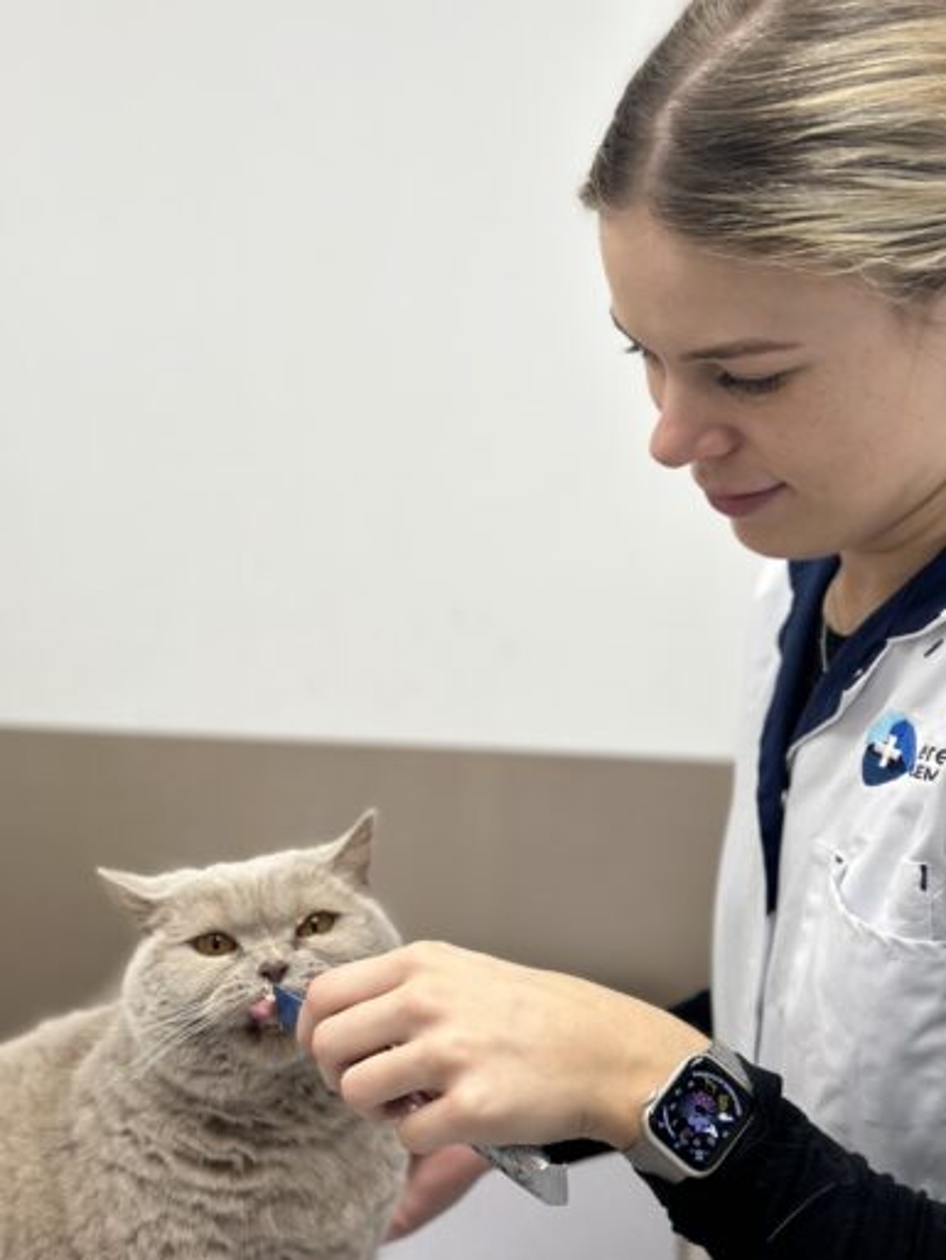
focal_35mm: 48
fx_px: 1748
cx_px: 473
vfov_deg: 39.6
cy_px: 630
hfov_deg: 30.3
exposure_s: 1/119
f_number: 1.78
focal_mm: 6.86
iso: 64
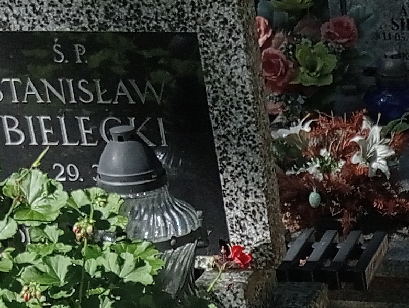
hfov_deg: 12.4
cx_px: 731
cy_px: 553
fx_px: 1728
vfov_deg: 9.7
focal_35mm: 146
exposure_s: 1/480
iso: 115
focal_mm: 4.04
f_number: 1.8
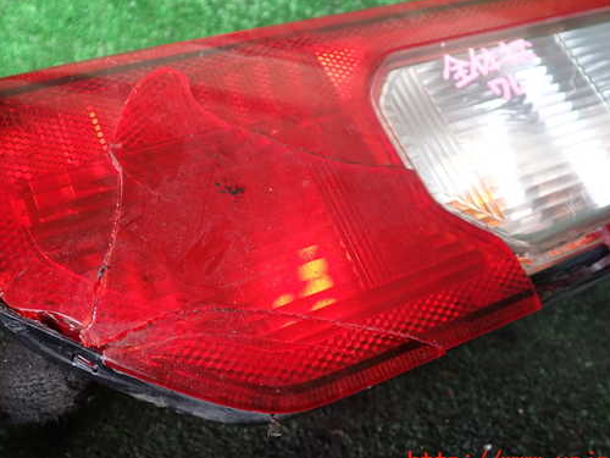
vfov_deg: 39.6
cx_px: 317
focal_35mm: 36
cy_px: 204
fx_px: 634
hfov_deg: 51.3
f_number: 2.3
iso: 200
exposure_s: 1/50
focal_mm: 5.4
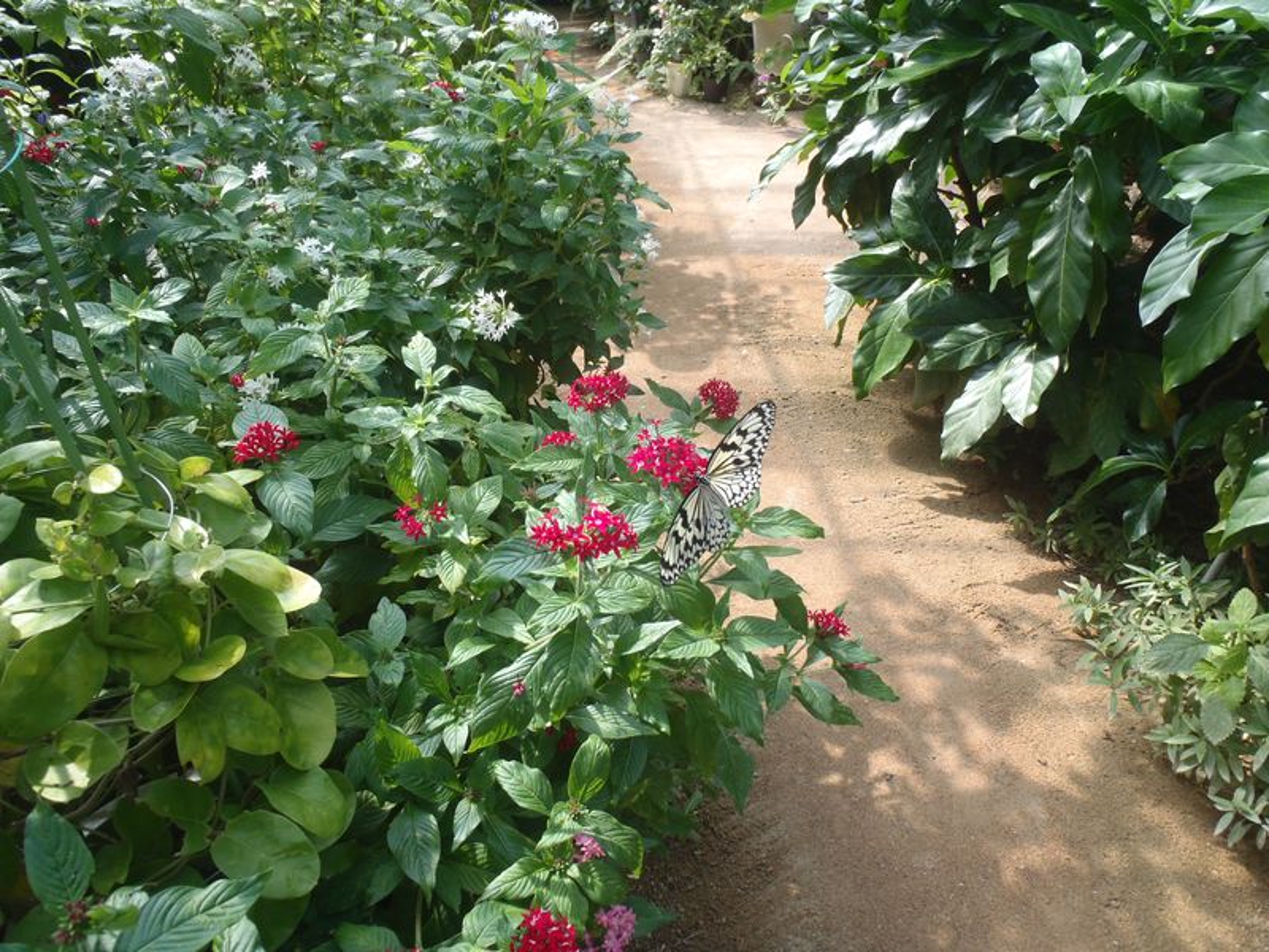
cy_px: 476
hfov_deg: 63.4
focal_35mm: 28
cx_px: 634
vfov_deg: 49.7
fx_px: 1026
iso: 80
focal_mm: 5
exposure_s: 1/125
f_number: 3.9
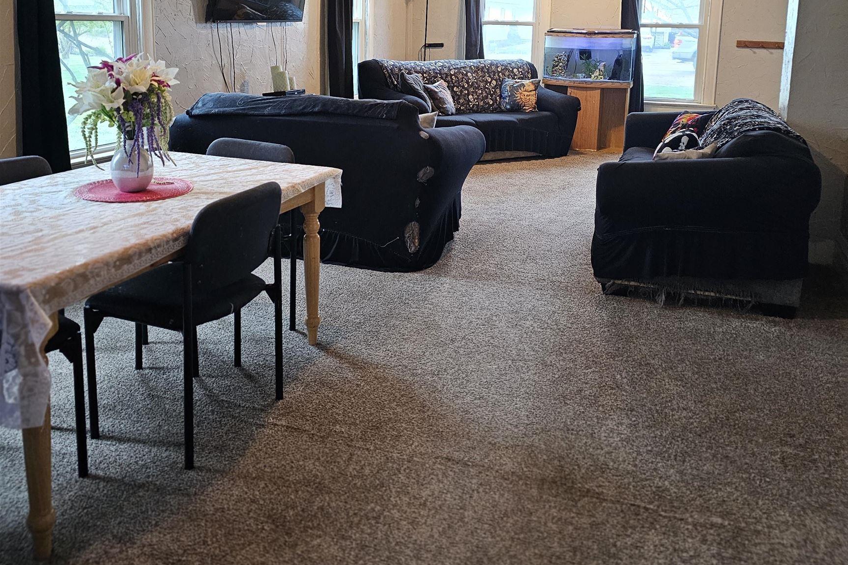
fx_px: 754
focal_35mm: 32
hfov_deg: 58.7
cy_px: 131
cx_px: 425
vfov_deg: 39.8
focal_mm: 6.3
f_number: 1.7
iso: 800
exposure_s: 1/120
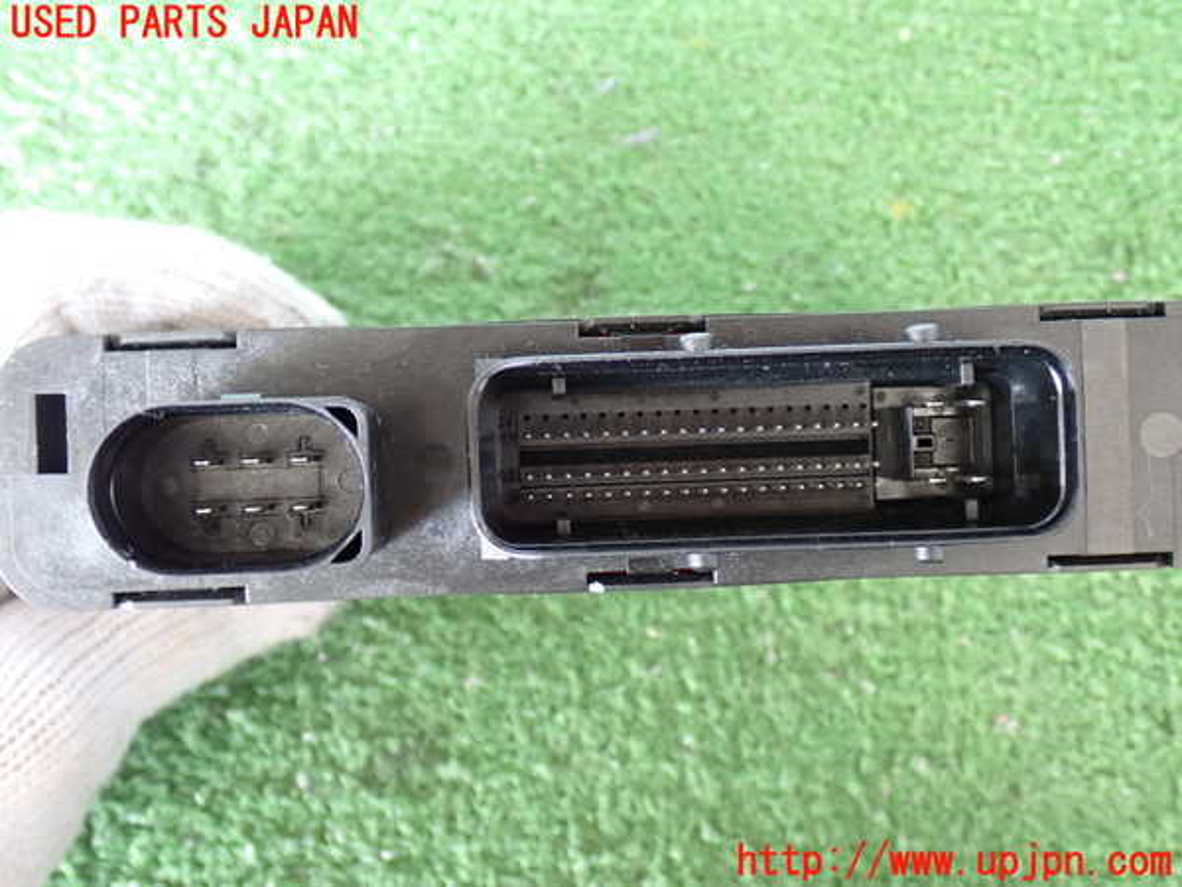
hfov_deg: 42.9
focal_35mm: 44
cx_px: 591
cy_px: 444
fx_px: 1502
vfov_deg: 32.9
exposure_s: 1/25
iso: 800
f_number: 2.9
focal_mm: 7.84
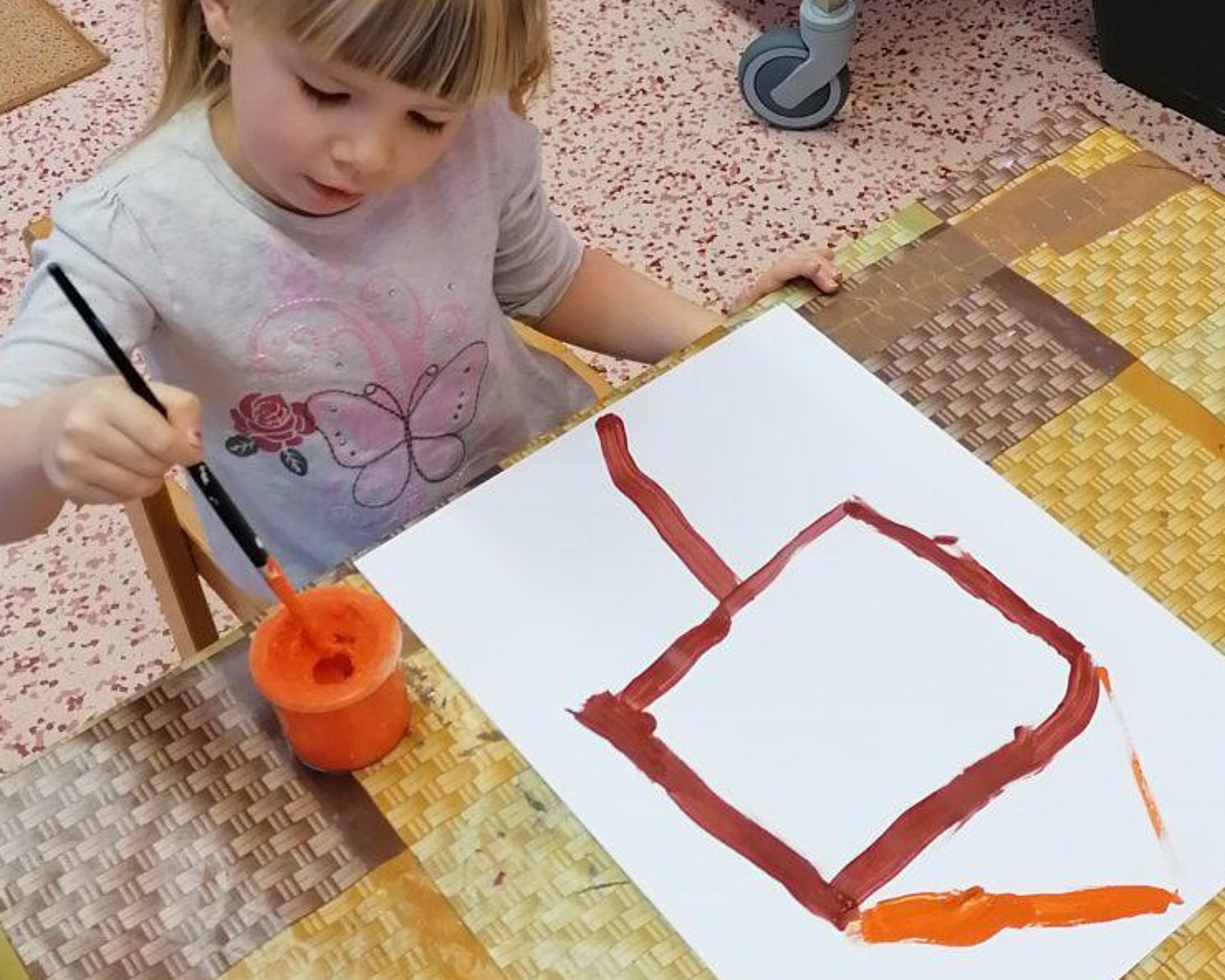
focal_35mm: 57
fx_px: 2067
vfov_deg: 26.6
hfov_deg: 32.9
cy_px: 363
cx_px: 733
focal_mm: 4.75
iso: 125
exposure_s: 1/50
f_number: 1.8
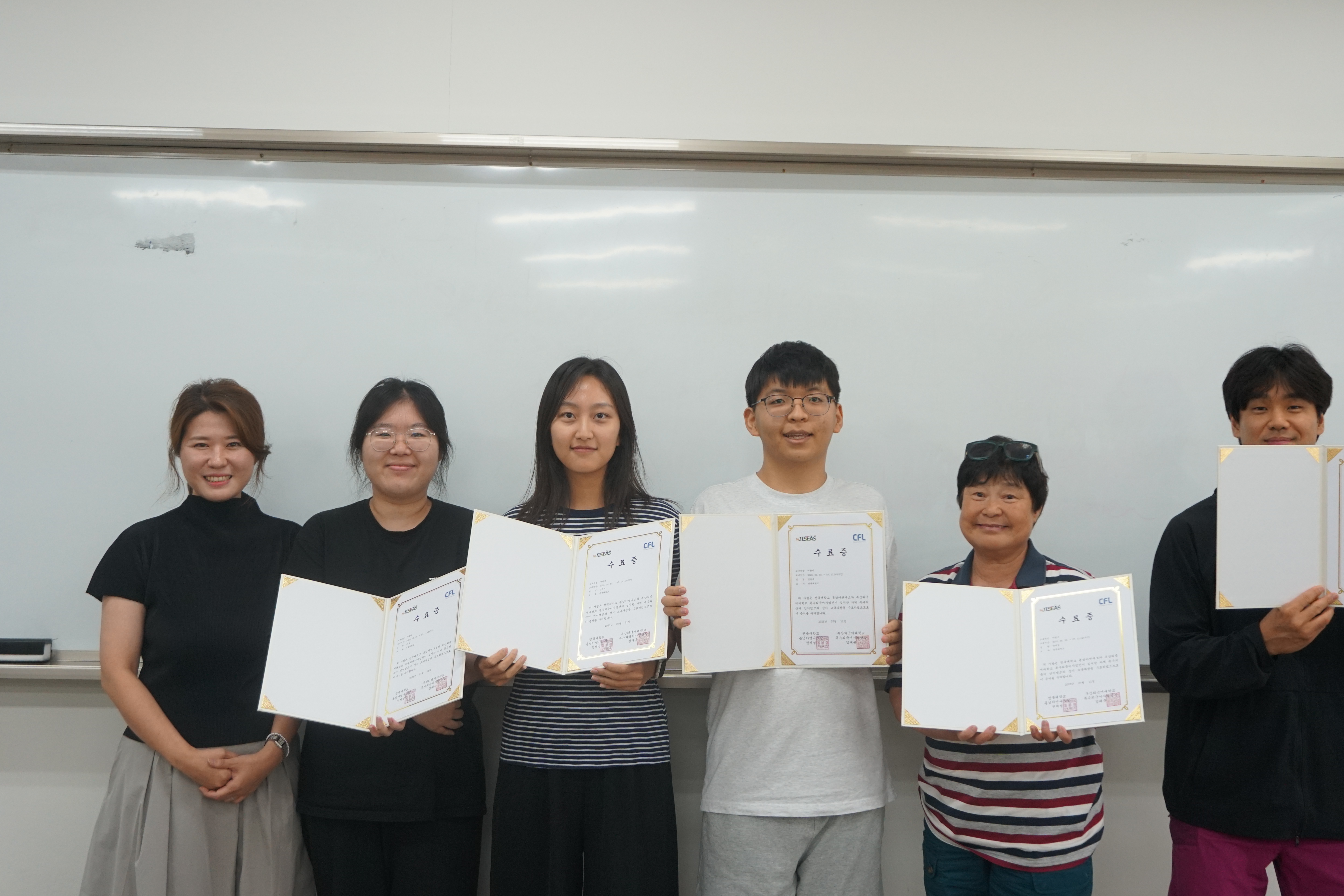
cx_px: 702
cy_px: 412
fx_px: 1493
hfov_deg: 48.4
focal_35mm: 40
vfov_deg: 33.4
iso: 800
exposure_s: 1/160
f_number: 4
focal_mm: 22
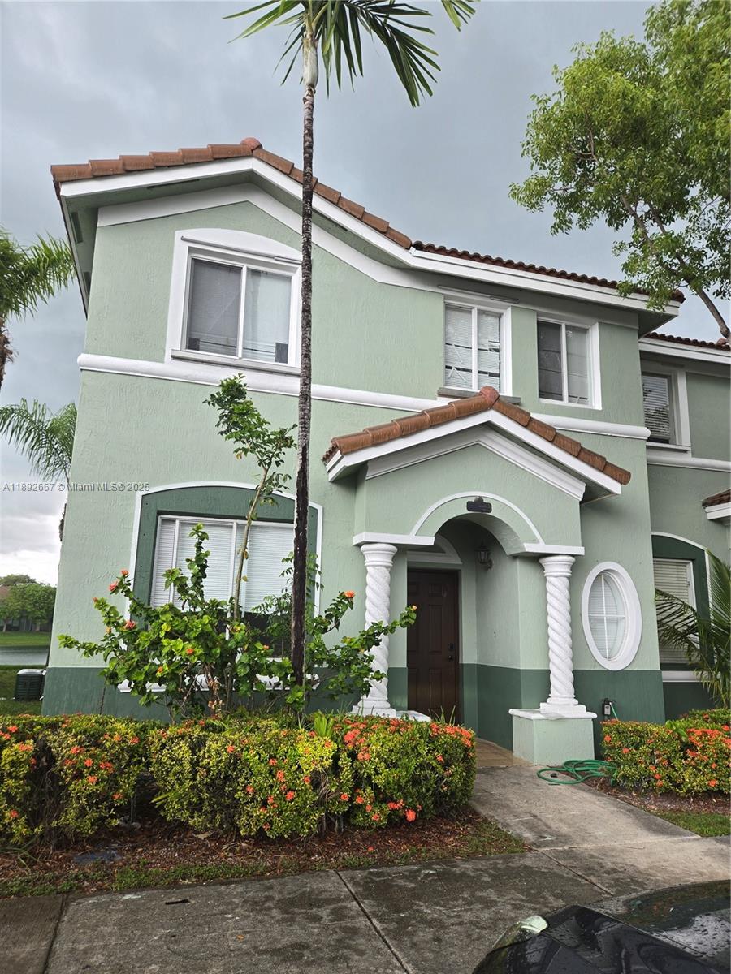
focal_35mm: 23
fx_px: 648
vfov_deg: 73.9
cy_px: 487
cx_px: 366
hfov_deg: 58.9
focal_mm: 5.4
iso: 25
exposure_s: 1/180
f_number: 1.8
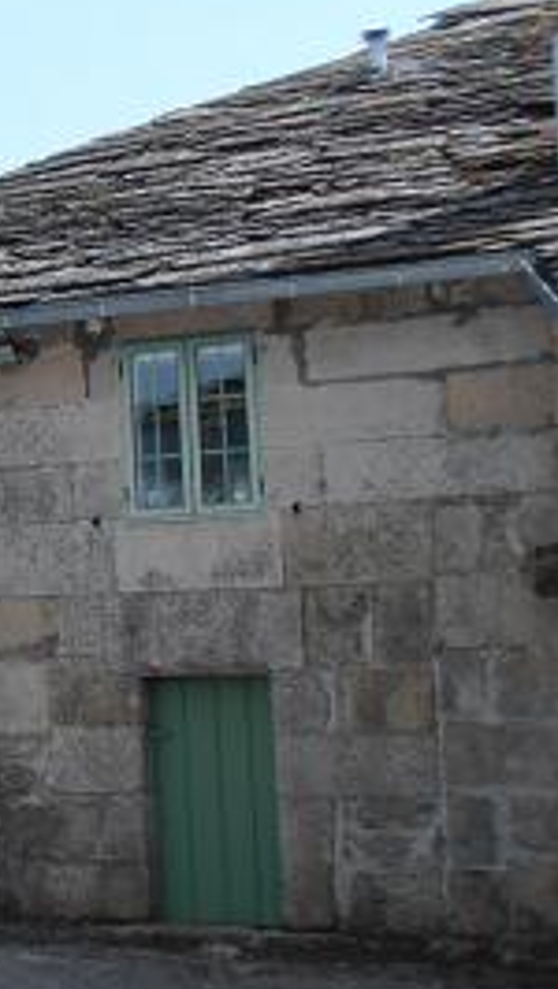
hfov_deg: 11.9
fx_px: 2494
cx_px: -417
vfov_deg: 22.4
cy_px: 565
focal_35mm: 95
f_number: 4.2
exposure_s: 1/640
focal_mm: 7.87
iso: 80
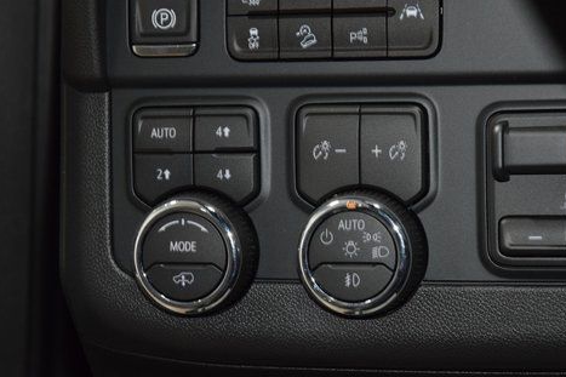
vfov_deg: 9.5
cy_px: 141
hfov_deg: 14.3
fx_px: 2263
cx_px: 327
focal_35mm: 144
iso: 1600
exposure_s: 1/40
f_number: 4.5
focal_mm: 70
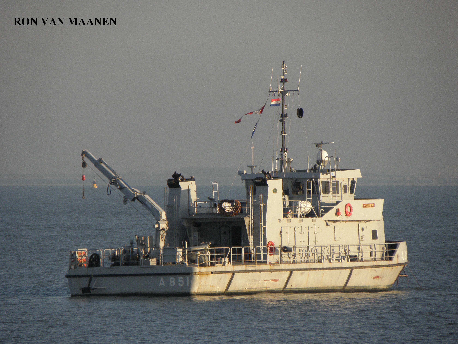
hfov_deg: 4.1
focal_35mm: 481
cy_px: 172
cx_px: 229
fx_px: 6364
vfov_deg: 3.1
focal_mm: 85.6
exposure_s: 1/500
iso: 125
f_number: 5
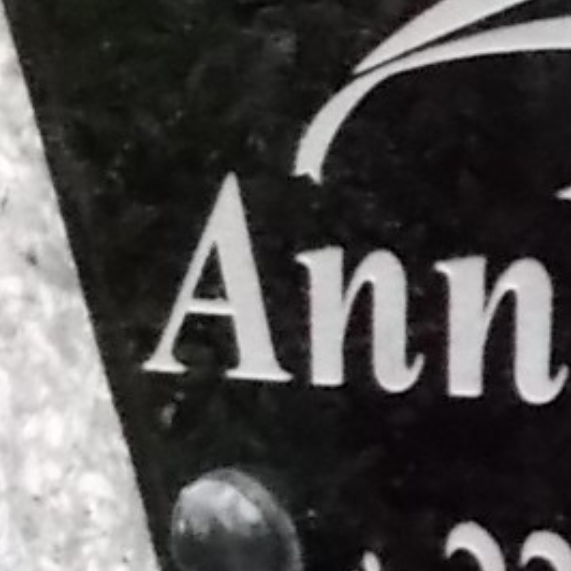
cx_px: 1507
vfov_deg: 12.6
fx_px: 2575
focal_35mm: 138
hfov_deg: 10.4
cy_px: 339
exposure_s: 1/100
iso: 400
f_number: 3.2
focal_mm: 4.6
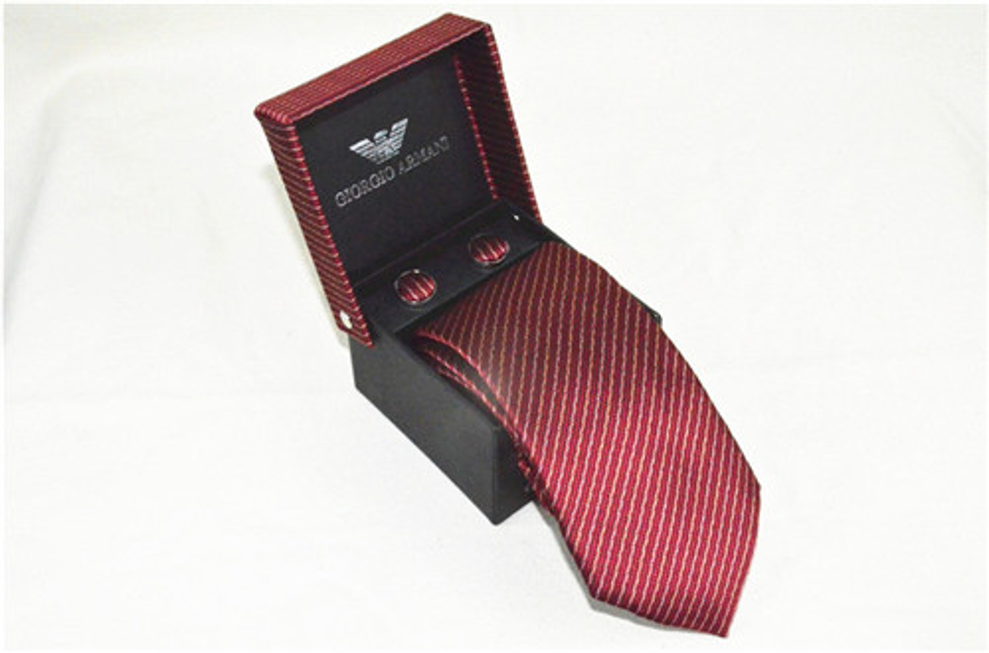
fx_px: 1438
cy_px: 326
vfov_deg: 25.6
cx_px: 494
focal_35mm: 52
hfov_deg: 38.0
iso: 6400
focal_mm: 35
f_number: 25
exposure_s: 1/250
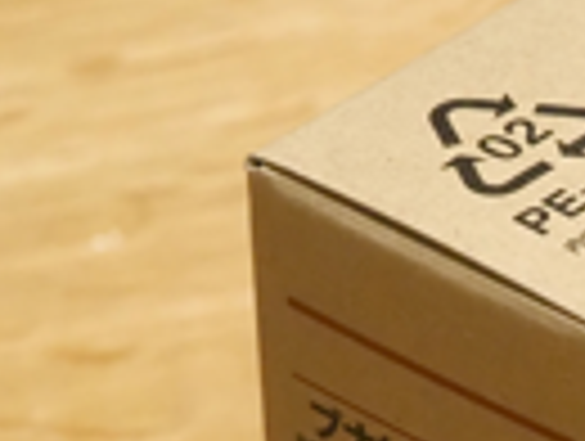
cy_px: 466
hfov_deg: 5.1
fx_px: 6552
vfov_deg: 3.8
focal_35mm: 387
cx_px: 801
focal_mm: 60
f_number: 5.6
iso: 4000
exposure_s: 1/160
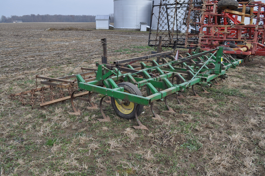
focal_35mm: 33
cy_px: 88
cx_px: 132
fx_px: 243
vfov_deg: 39.9
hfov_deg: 57.3
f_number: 8
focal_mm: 22
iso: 200
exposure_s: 1/250
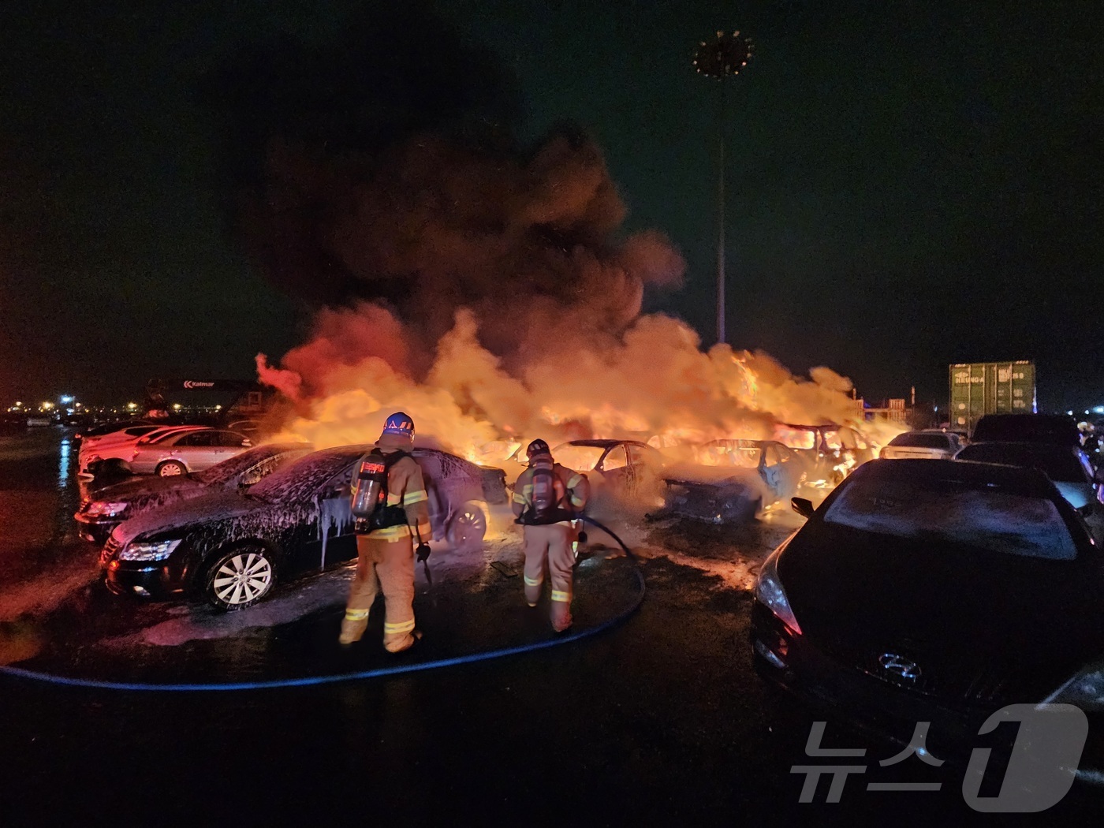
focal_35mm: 13
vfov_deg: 89.9
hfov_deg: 106.2
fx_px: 415
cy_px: 414
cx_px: 552
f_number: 2.2
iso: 800
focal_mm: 2.2
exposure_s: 1/24
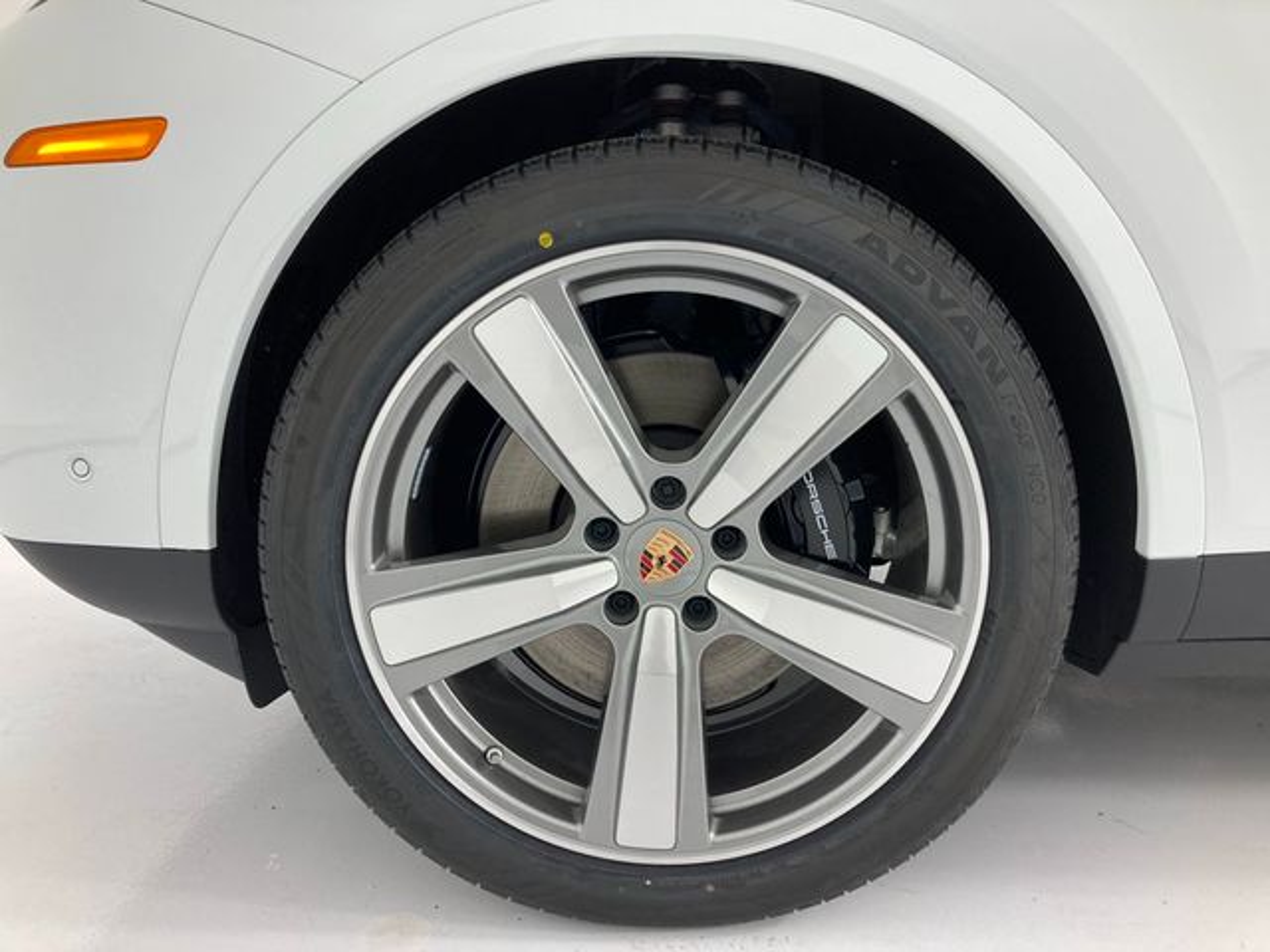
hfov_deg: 63.4
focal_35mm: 28
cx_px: 635
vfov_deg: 49.7
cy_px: 476
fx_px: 1027
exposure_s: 1/120
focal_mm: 3.99
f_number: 1.8
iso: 32
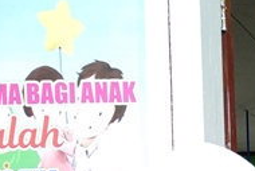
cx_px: 509
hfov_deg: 14.8
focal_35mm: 114
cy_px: 312
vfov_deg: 11.2
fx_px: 808
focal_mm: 3.81
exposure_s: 1/50
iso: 200
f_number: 2.2
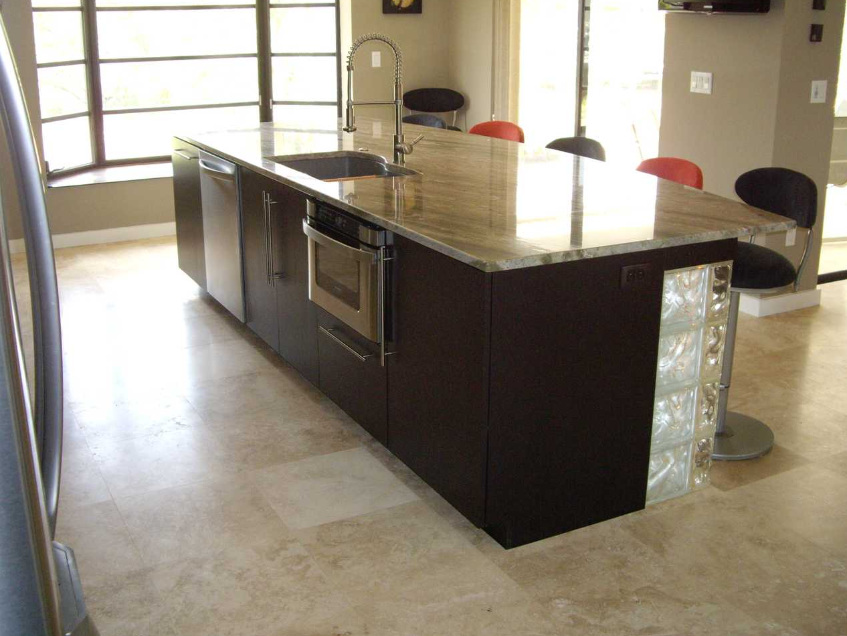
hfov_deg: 46.8
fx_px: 979
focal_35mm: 40
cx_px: 424
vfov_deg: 36.0
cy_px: 315
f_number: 2.8
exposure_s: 1/80
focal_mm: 7.9
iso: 400
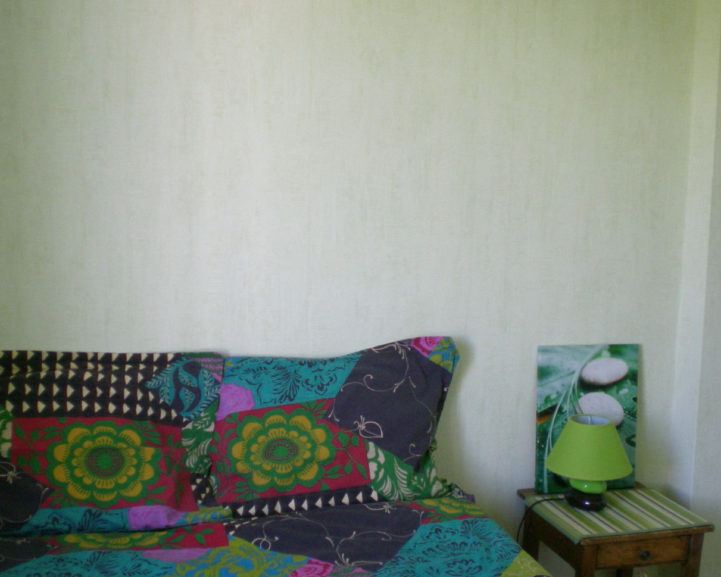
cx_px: 346
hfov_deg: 38.0
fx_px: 1046
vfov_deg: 30.8
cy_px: 288
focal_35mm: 49
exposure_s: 1/33.2
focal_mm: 6.3
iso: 200
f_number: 3.1
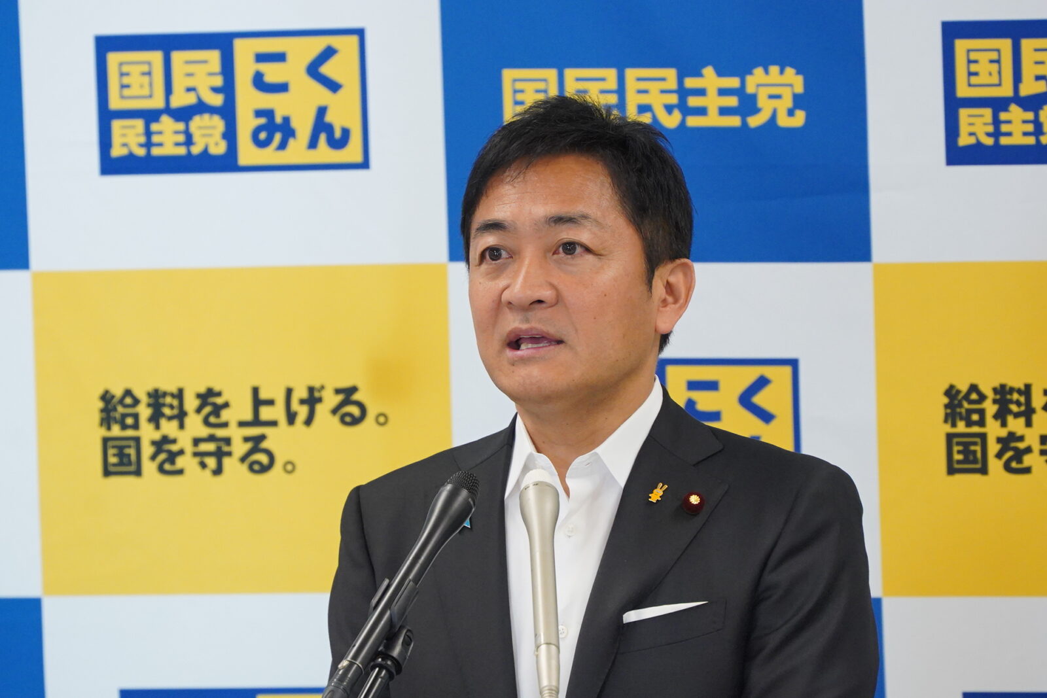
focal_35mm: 300
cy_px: 349
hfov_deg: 6.9
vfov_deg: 4.6
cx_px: 524
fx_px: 8725
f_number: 6.3
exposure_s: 1/160
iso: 3200
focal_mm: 200
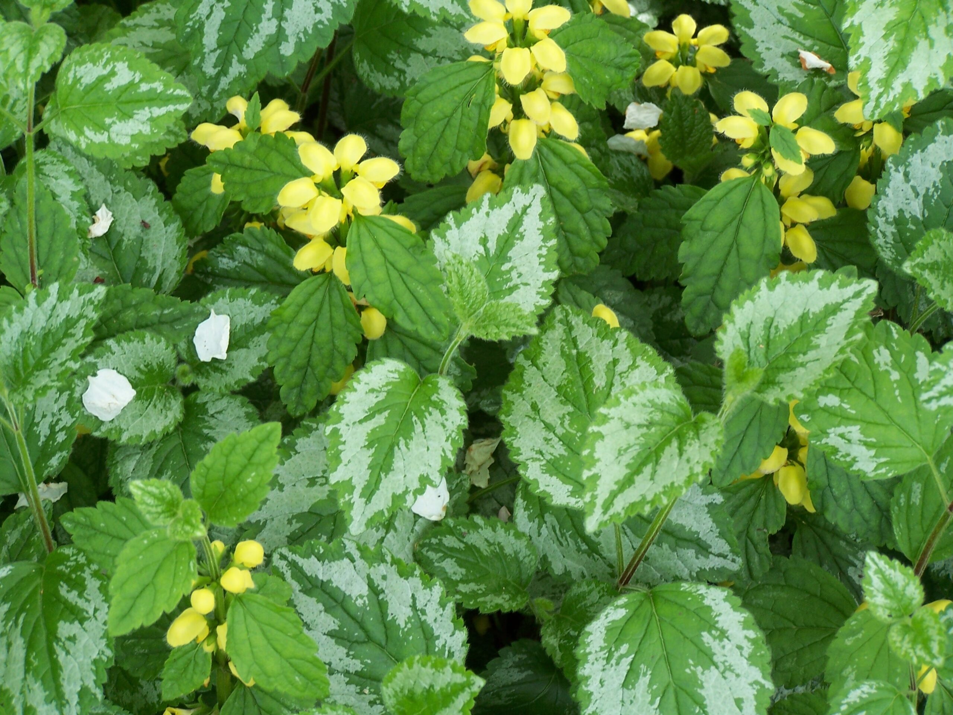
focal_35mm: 128
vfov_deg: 11.6
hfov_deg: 15.4
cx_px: 476
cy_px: 358
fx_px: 3524
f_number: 3.2
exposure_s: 1/125
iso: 80
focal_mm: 21.2
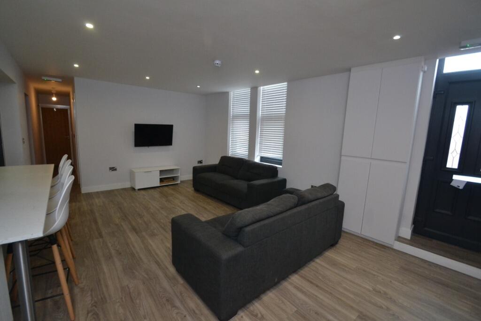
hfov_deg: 100.4
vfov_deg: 77.3
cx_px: 240
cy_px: 160
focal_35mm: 15
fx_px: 200
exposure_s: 1/200
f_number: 5
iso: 1600
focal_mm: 10
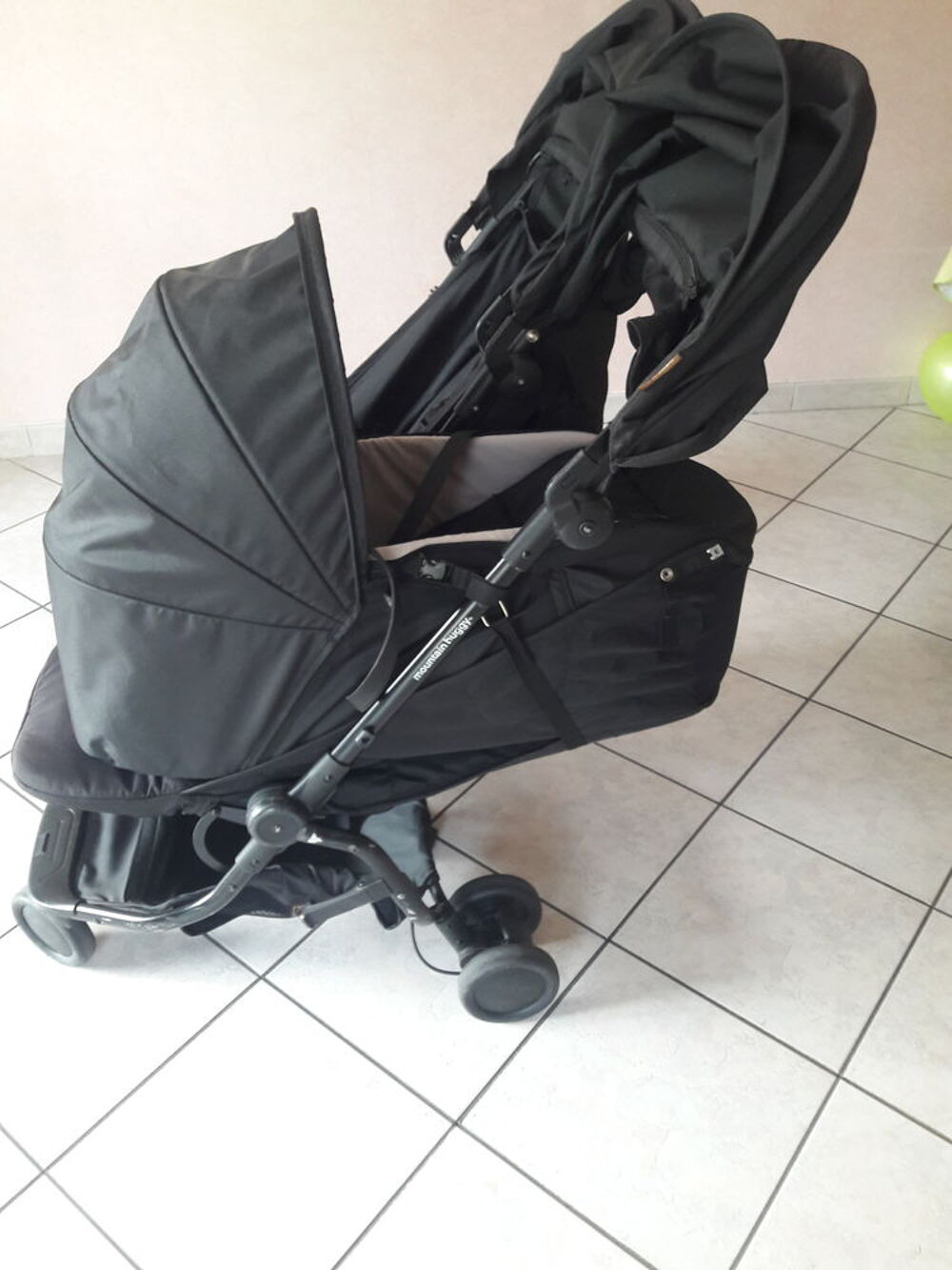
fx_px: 1027
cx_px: 476
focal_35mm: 28
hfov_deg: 49.8
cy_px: 635
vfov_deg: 63.4
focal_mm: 3.7
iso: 125
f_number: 1.9
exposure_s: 1/33
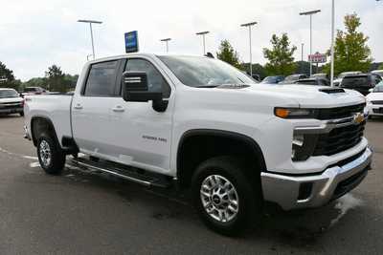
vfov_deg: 43.6
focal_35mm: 30
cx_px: 192
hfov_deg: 61.9
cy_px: 128
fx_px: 319
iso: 100
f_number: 9
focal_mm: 20
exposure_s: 1/320
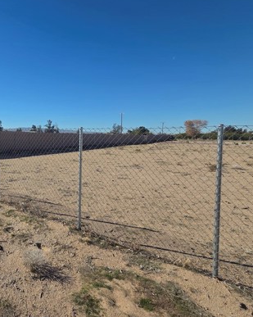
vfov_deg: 77.5
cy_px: 146
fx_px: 197
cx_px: 13
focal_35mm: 21
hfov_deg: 54.4
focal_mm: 2.2
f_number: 2.2
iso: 50
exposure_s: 1/3067
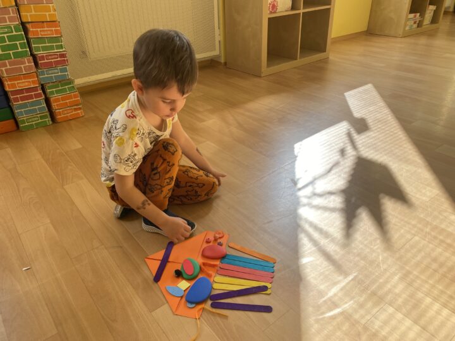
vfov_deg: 53.1
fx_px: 342
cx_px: 228
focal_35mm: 26
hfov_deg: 67.3
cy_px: 170
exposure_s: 1/121
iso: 50
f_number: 1.8
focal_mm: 4.25
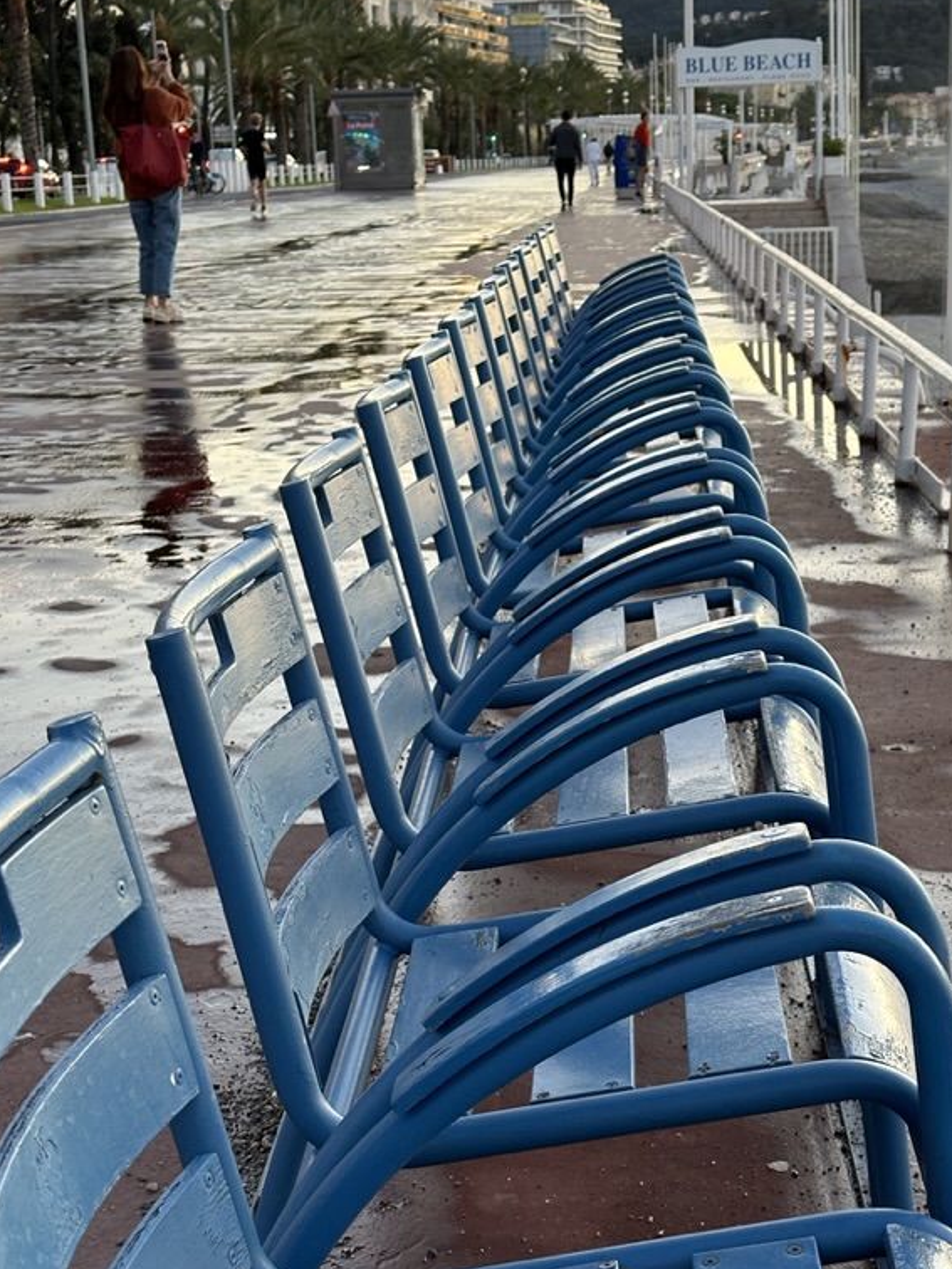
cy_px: 737
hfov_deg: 22.5
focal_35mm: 65
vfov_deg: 29.8
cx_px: 586
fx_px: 2383
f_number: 1.78
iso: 80
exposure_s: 1/107
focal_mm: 6.86
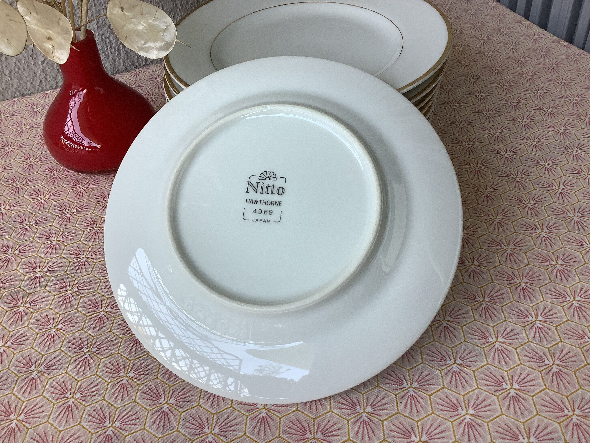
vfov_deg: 45.4
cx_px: 295
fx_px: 528
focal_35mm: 31
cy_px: 222
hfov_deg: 58.4
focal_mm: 3.3
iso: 50
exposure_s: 1/120
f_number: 2.4
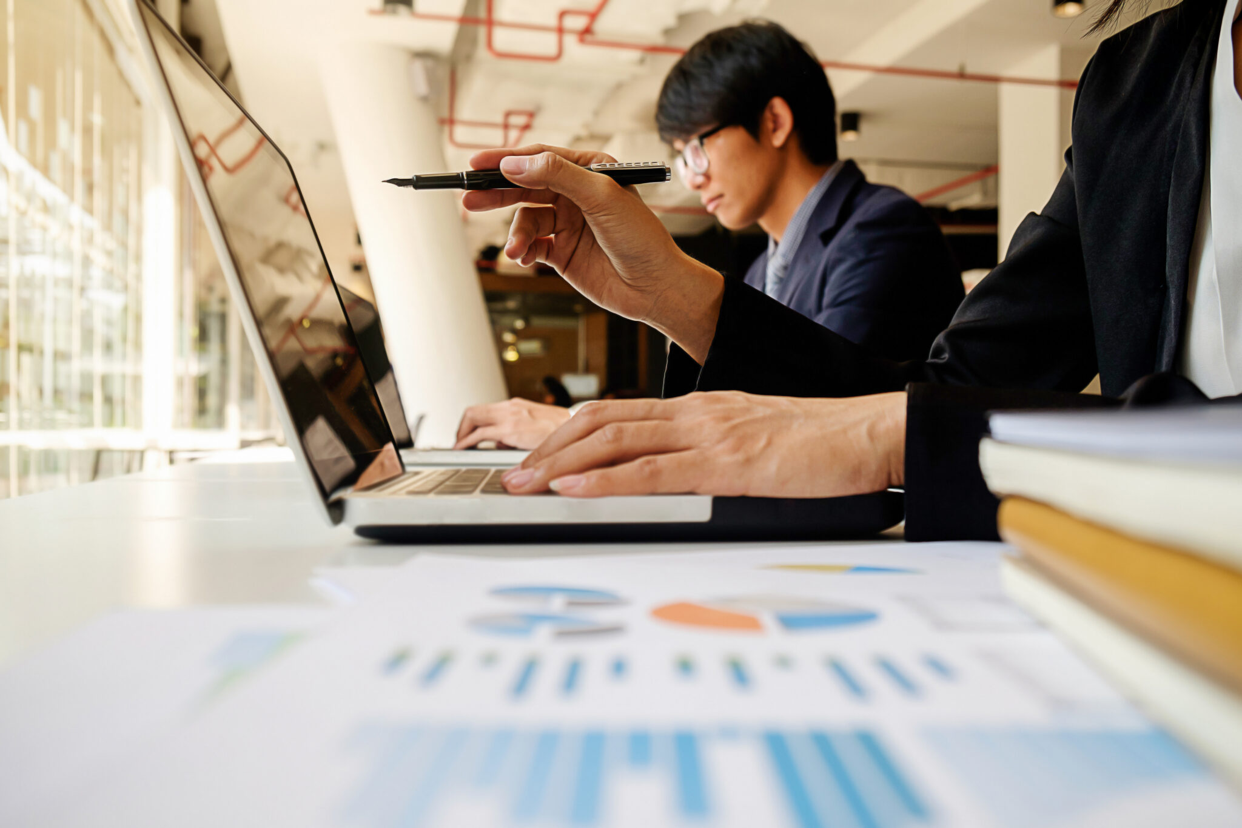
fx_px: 1207
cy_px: 414
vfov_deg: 37.8
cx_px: 621
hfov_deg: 54.4
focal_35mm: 35
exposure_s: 1/180
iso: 400
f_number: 4.5
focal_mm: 23.3
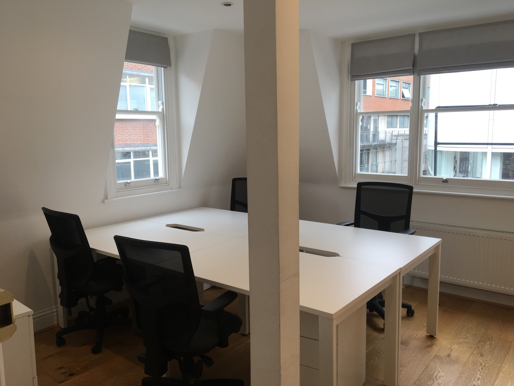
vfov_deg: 48.2
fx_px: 431
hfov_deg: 61.7
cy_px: 193
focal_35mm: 29
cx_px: 257
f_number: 2.2
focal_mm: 4.15
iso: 32
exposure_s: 1/100
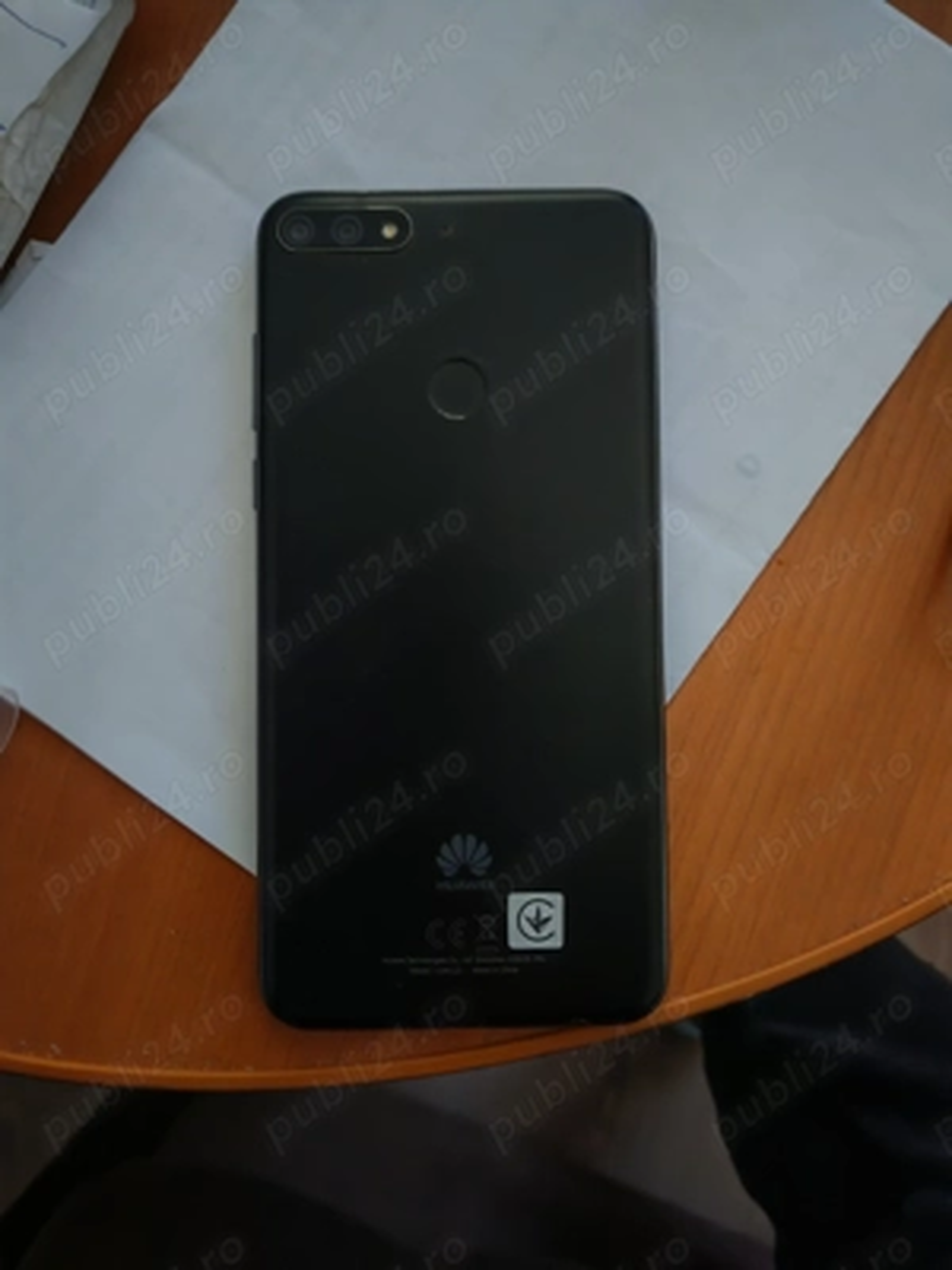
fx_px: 990
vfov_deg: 65.3
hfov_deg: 51.4
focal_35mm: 27
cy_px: 635
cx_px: 476
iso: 2500
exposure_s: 1/17
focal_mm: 5.52
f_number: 1.95
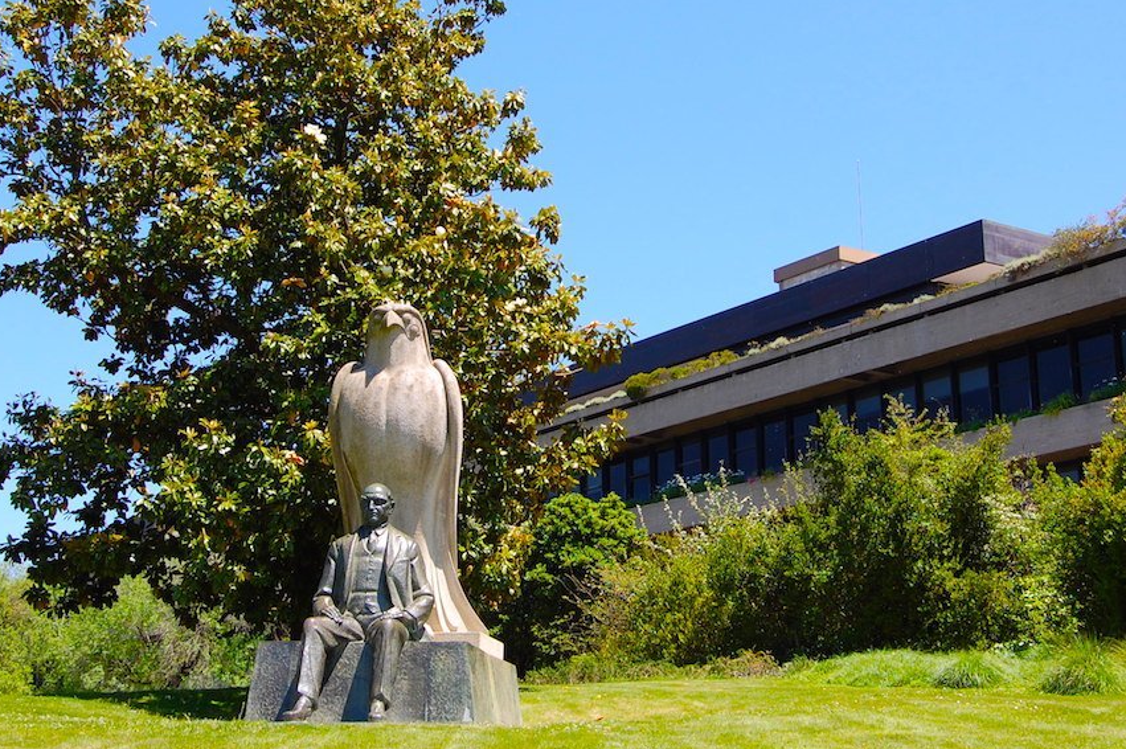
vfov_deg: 24.5
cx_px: 565
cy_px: 245
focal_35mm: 55
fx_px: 1719
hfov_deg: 36.3
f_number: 8
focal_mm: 26
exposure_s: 1/250
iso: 200
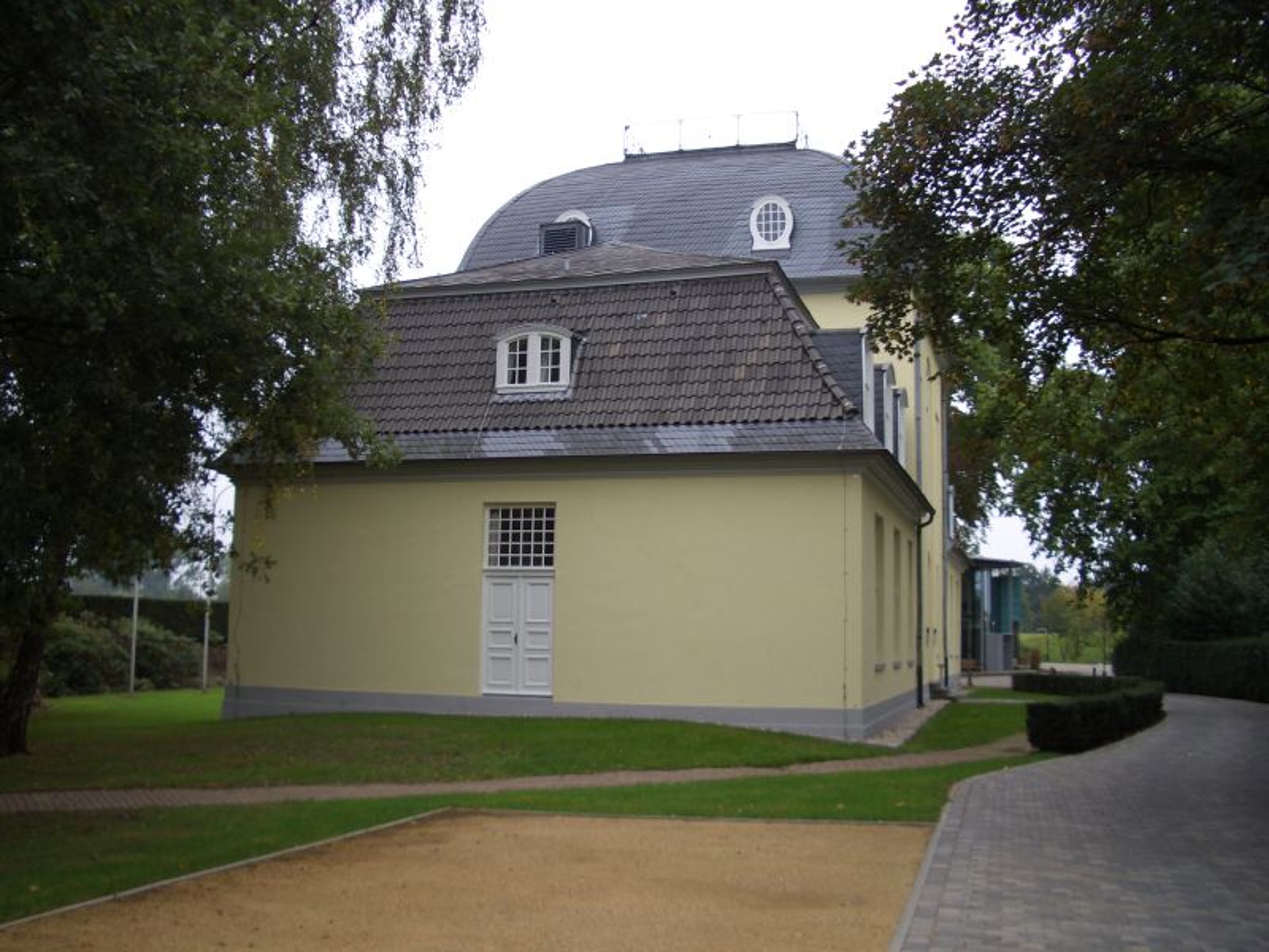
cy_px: 476
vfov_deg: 40.7
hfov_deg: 52.6
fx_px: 1283
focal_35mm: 35
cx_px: 634
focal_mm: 5.8
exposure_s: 1/160
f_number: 2.6
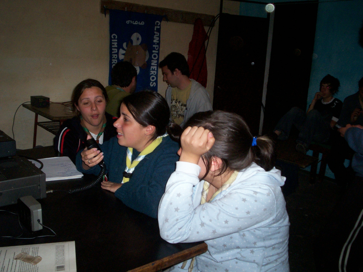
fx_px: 378
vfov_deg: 39.7
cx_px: 182
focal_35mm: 36
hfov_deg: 51.4
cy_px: 136
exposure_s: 1/64
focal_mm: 5.9
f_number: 4.5
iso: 140
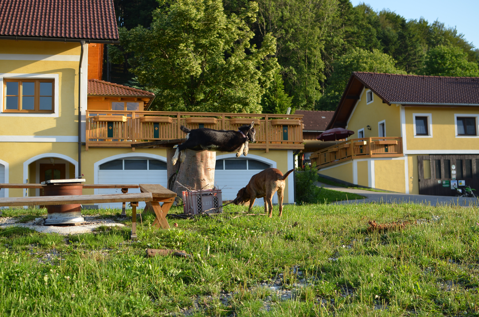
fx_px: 697
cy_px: 158
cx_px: 240
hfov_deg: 37.9
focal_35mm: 52
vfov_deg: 25.6
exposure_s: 1/640
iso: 140
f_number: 3.5
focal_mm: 35
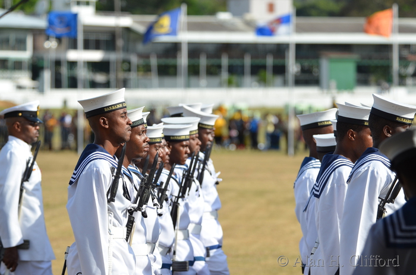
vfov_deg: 4.6
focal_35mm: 300
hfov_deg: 6.9
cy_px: 138
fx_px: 3458
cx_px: 208
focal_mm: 200
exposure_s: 1/800
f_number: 5.3
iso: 160
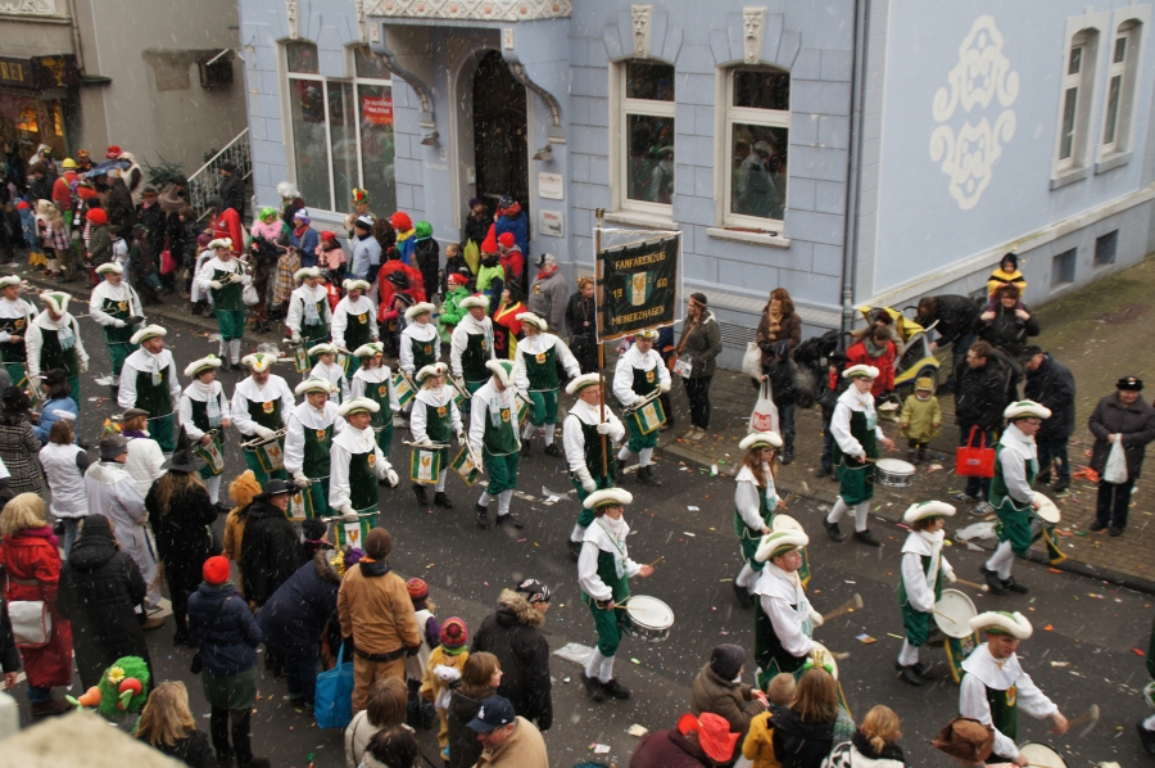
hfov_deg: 46.4
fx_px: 1346
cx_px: 578
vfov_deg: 31.8
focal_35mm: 42
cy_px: 384
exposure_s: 1/50
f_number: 4
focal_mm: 28
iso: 250
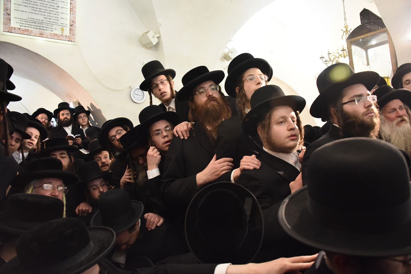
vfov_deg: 46.4
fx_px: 320
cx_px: 206
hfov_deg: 65.5
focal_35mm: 28
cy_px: 137
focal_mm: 28
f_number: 5.6
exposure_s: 1/200
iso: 6400
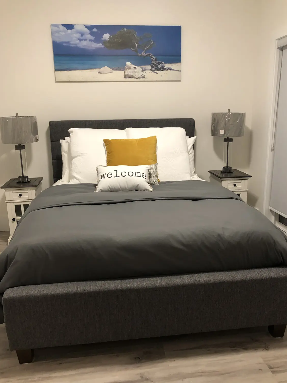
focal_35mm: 30
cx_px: 145
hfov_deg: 46.8
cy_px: 203
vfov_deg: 59.9
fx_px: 332
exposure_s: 1/15
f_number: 1.8
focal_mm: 4
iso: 64
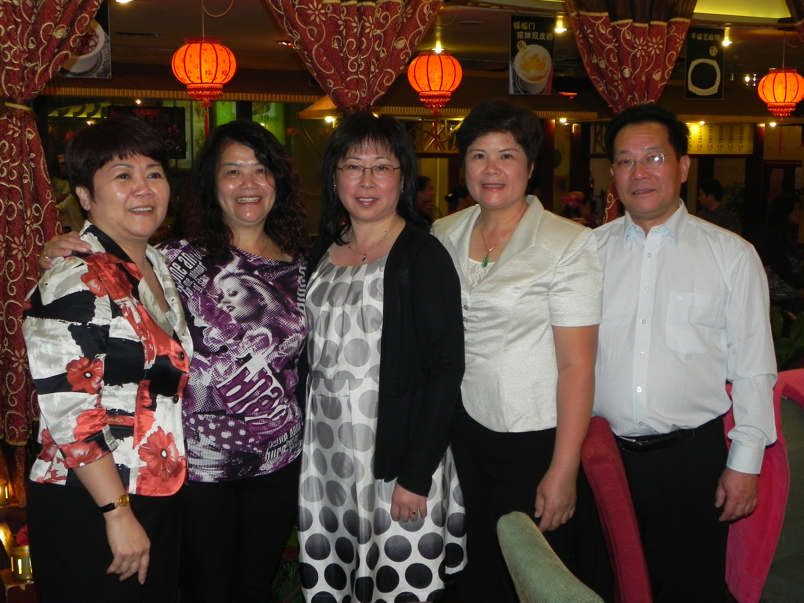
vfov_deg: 31.5
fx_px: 1068
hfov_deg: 41.2
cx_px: 402
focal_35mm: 46
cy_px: 302
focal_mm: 8.2
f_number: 3.2
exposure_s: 1/30
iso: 200
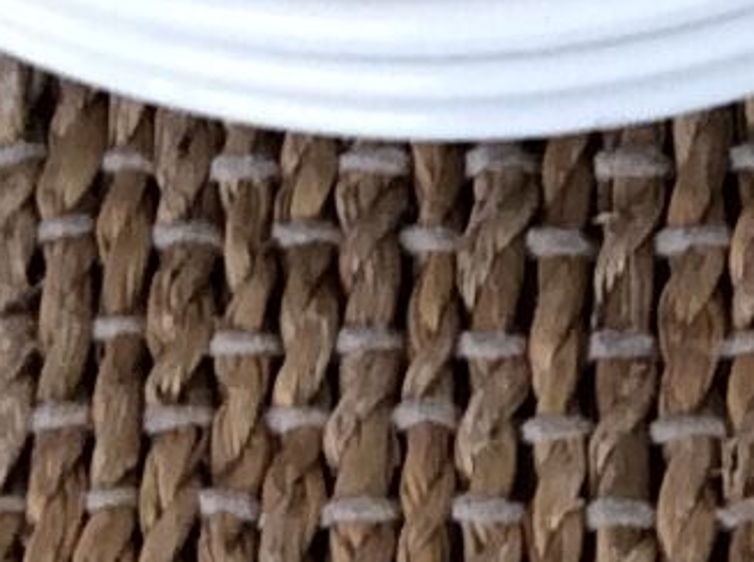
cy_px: 348
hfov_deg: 7.5
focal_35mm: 254
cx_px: 1538
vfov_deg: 5.8
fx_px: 5522
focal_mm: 3.3
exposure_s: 1/25
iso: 32
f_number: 2.4
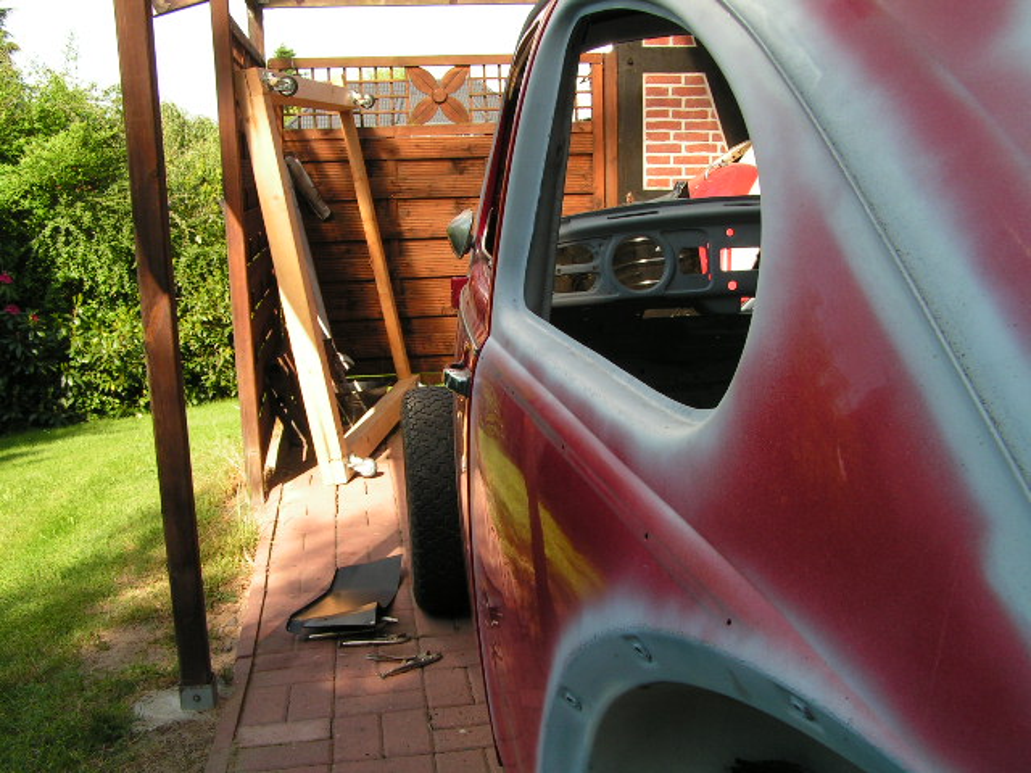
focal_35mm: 38
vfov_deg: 37.7
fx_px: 1132
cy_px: 386
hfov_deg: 49.0
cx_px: 516
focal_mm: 6.3
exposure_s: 1/100
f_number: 5
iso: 50
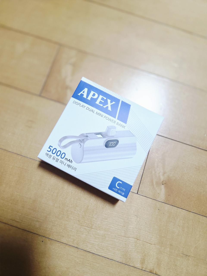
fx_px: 183
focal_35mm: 23
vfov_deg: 73.9
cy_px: 138
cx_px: 104
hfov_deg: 58.9
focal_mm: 5.4
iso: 250
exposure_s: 1/120
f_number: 1.8
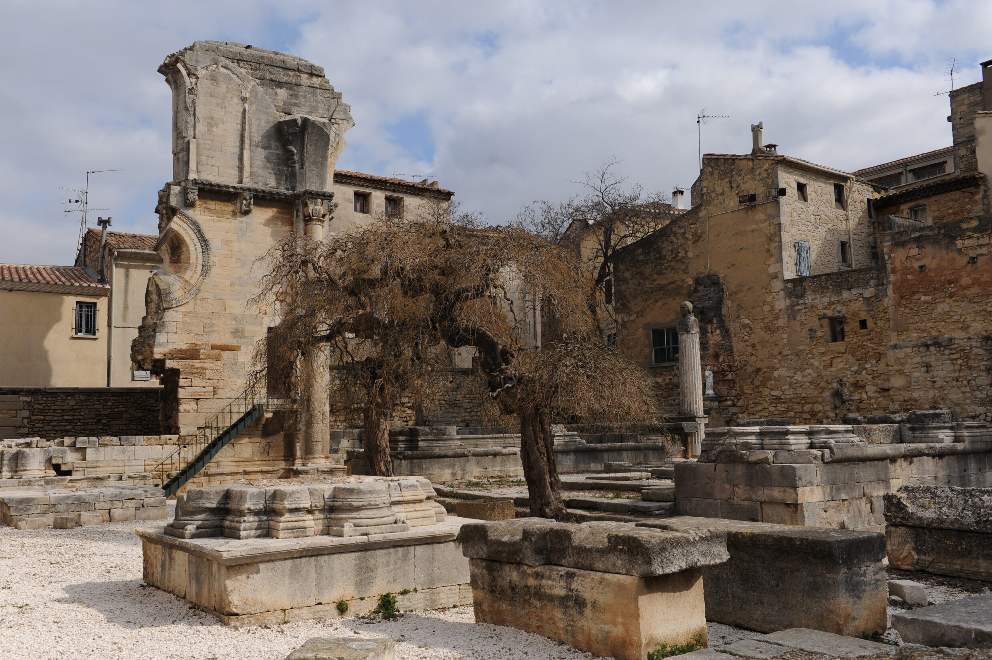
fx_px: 936
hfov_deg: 55.8
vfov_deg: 38.8
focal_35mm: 34
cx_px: 496
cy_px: 330
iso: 200
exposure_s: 1/1000
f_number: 7.1
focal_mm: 34
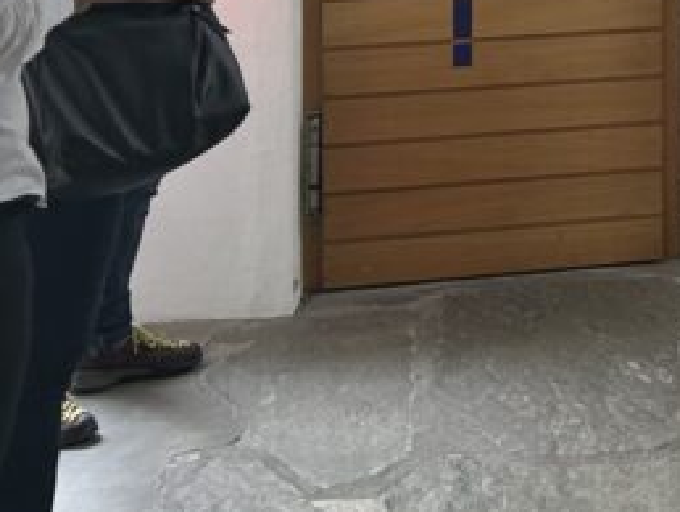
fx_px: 2025
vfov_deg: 13.1
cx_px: 967
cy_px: -377
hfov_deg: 17.5
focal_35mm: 103
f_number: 1.5
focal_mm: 5.7
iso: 50
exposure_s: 1/121
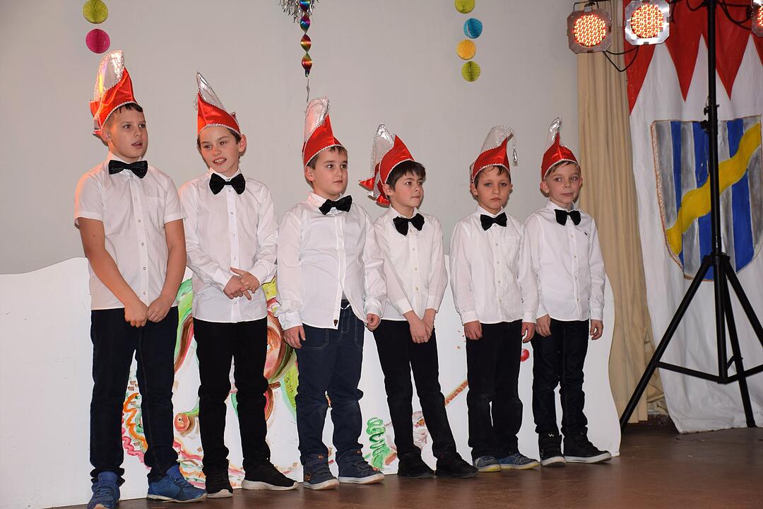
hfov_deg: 26.0
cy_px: 254
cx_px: 382
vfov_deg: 17.5
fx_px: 1653
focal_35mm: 78
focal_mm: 52
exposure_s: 1/60
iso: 200
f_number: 4.8
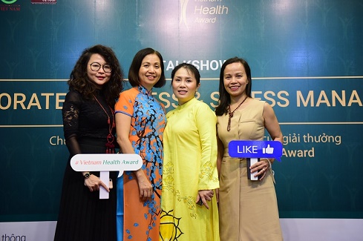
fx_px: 484
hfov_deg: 41.2
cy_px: 120
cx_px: 182
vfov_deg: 28.0
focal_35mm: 48
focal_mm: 48
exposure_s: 1/100
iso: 2000
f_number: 3.2
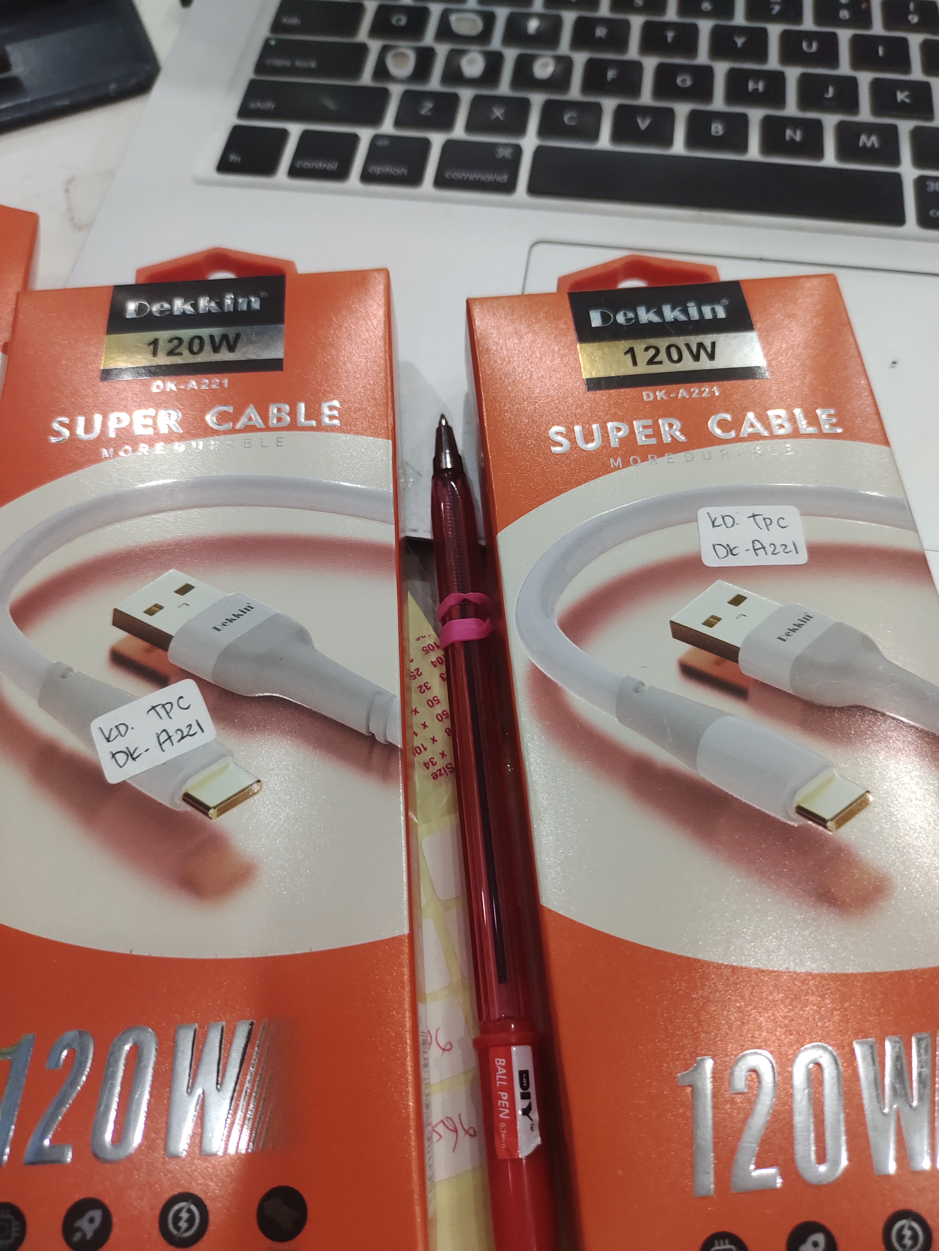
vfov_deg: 69.4
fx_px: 904
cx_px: 470
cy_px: 626
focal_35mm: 25
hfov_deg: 54.9
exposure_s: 1/100
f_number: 1.89
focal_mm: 5.42
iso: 435
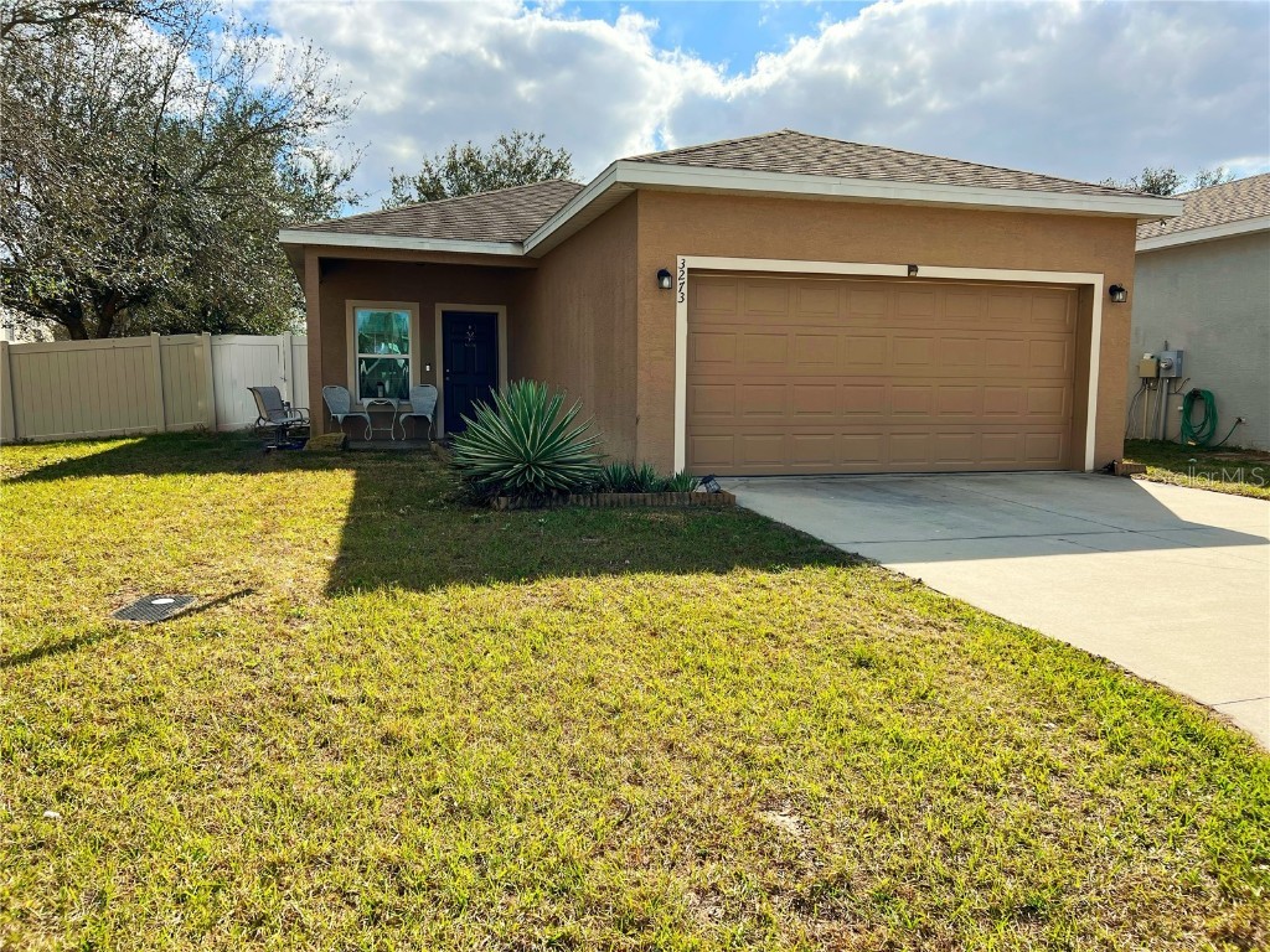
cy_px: 476
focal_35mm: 26
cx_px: 635
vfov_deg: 53.1
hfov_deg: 67.3
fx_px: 954
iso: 50
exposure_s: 1/3077
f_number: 1.5
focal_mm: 5.7
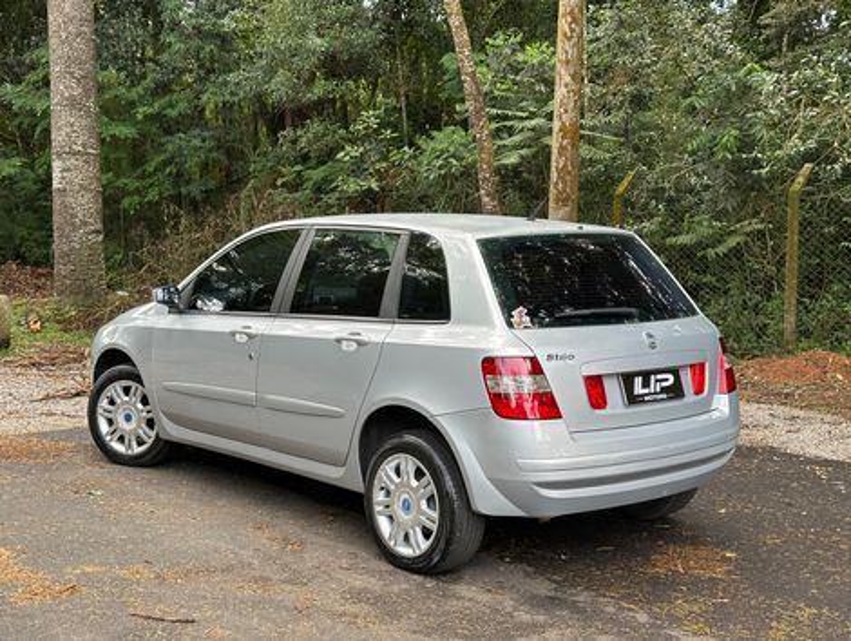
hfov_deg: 39.6
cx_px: 426
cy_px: 320
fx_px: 1182
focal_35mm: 48
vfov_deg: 30.3
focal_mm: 6.86
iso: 64
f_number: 1.78
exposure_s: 1/242
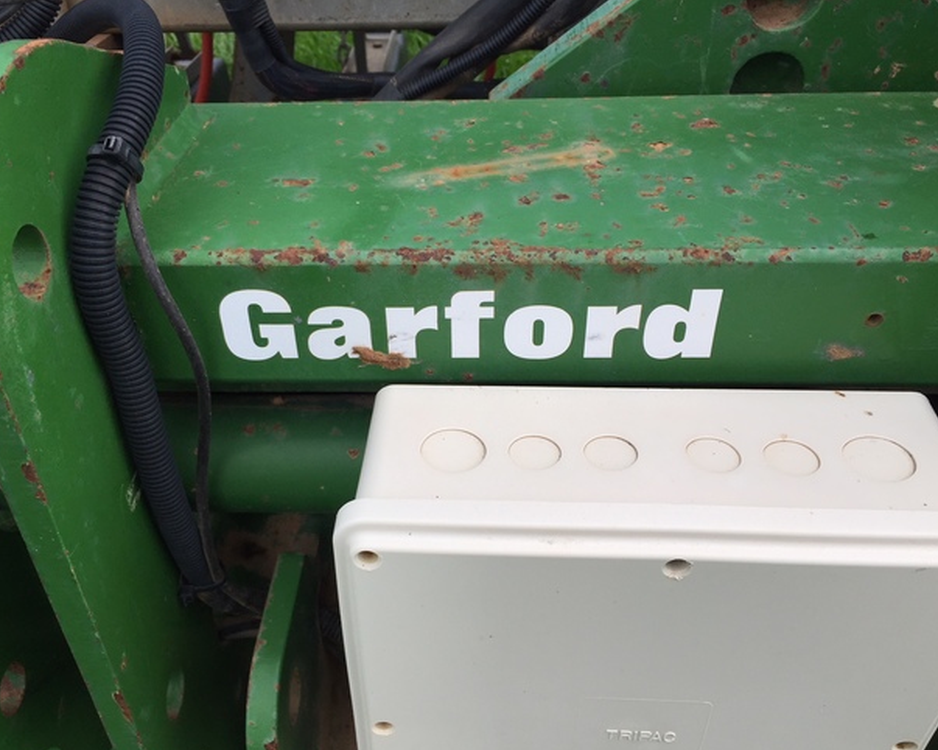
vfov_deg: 47.1
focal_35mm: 31
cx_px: 439
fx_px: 860
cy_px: 382
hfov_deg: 57.1
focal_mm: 4.15
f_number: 2.2
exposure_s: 1/791
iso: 32
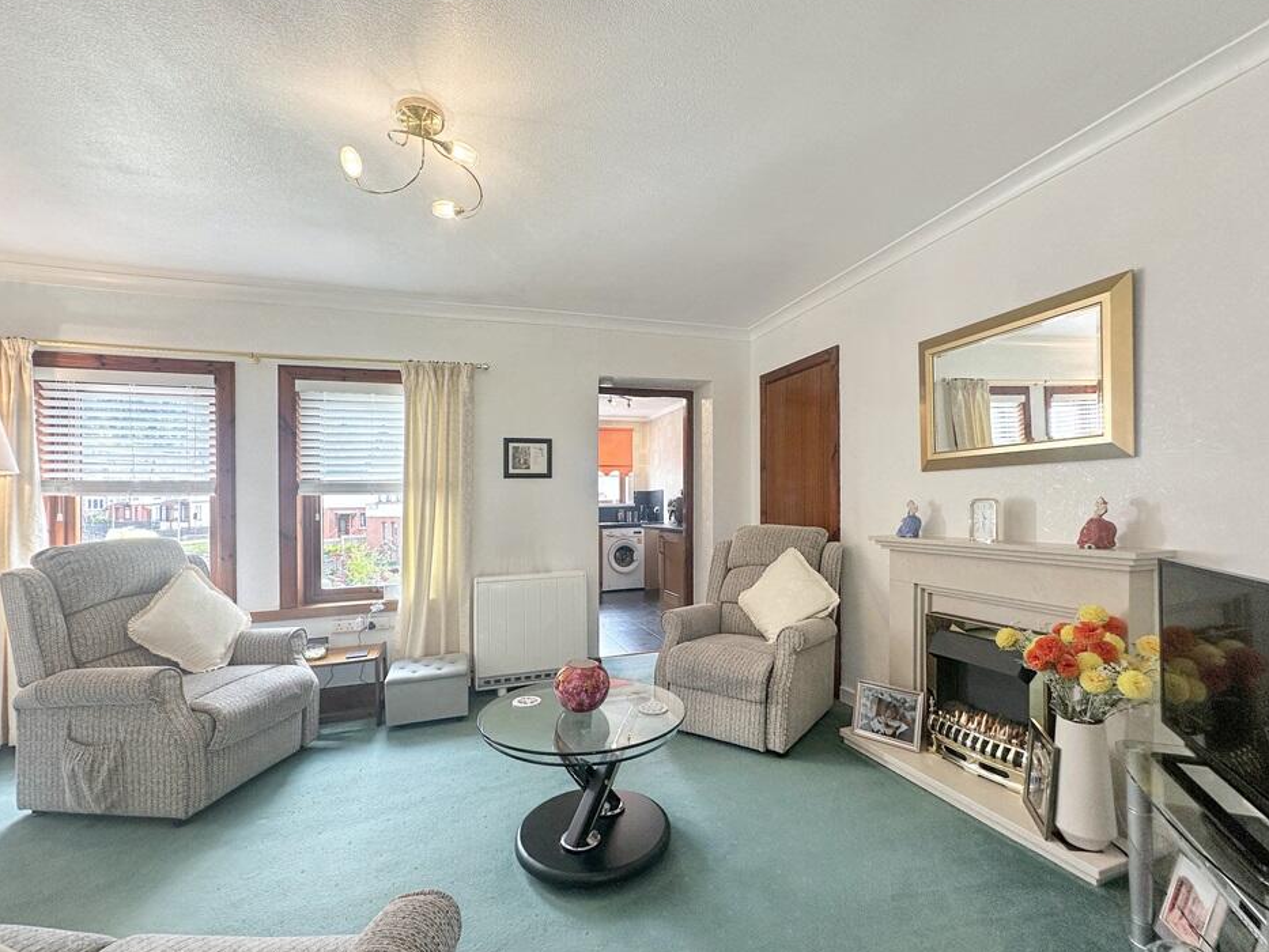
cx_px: 634
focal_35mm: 15
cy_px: 490
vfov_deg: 81.7
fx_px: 550
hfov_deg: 98.2
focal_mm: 2.22
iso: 50
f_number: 2.2
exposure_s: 1/100
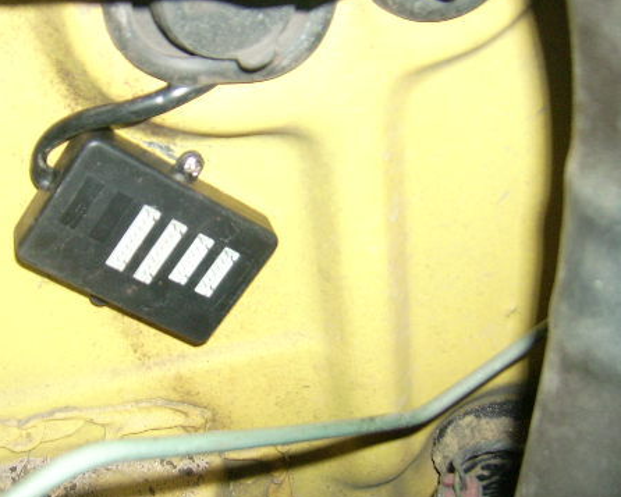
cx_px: 198
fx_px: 901
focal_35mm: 49
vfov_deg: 30.8
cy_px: 238
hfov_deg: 37.5
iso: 100
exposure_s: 1/60
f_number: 2.8
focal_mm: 5.95
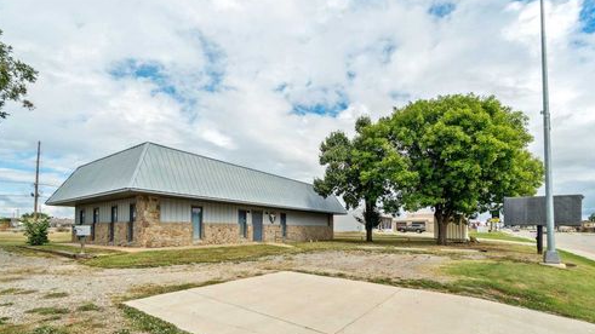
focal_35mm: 16
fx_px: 252
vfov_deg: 66.6
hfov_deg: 99.4
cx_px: 298
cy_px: 195
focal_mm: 10
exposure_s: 1/500
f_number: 8
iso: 100
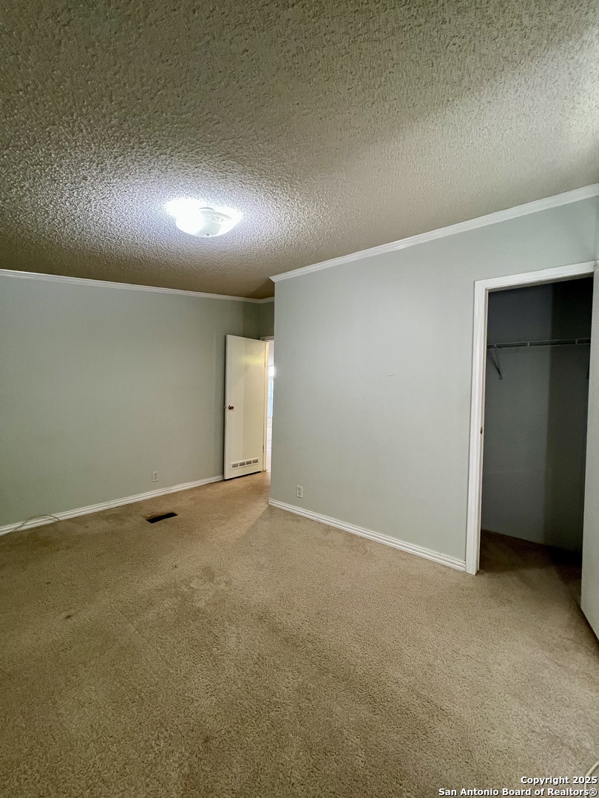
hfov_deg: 89.9
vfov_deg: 106.2
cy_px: 399
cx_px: 300
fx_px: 300
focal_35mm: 13
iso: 250
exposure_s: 1/120
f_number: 1.8
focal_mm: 1.57
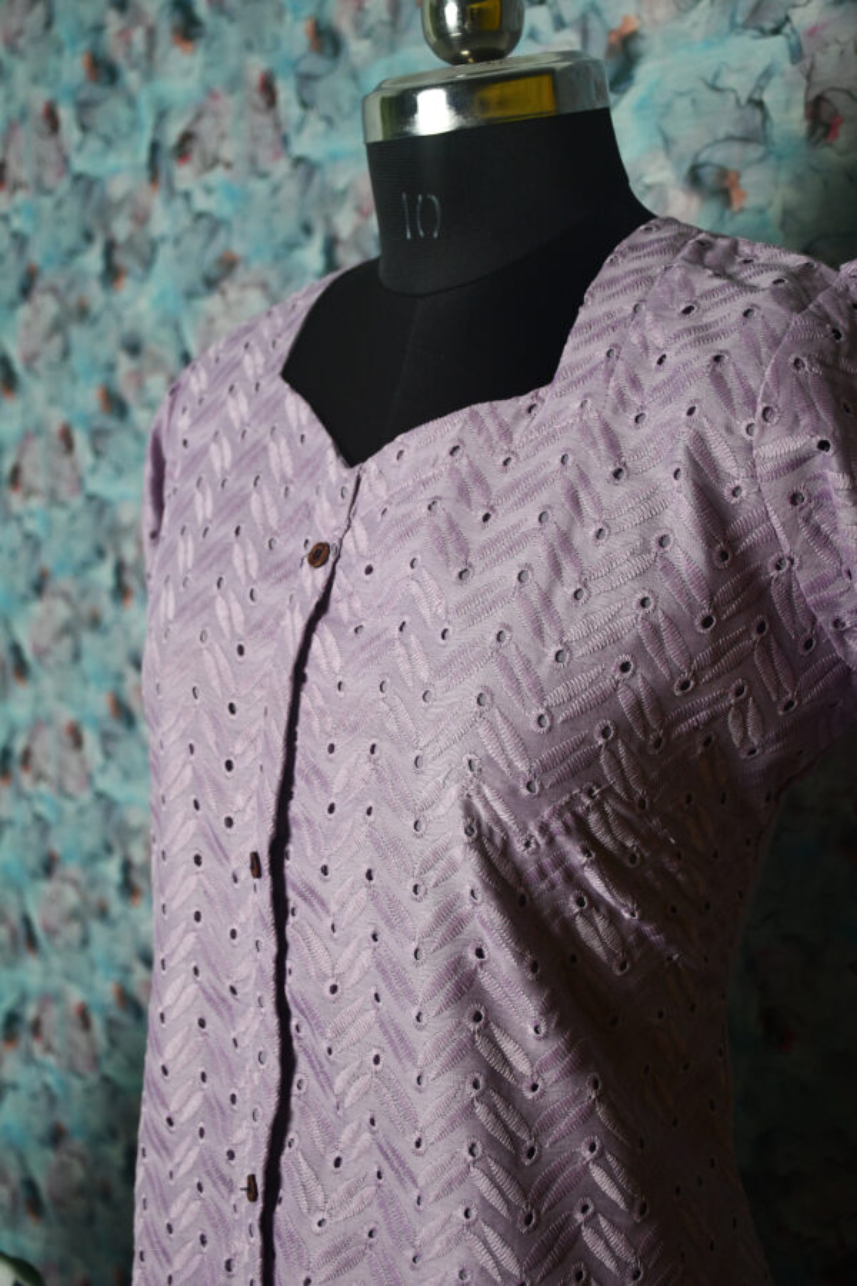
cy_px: 643
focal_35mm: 48
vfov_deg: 41.1
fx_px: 1714
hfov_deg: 28.1
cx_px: 428
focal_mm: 32
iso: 1250
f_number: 4
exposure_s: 1/125
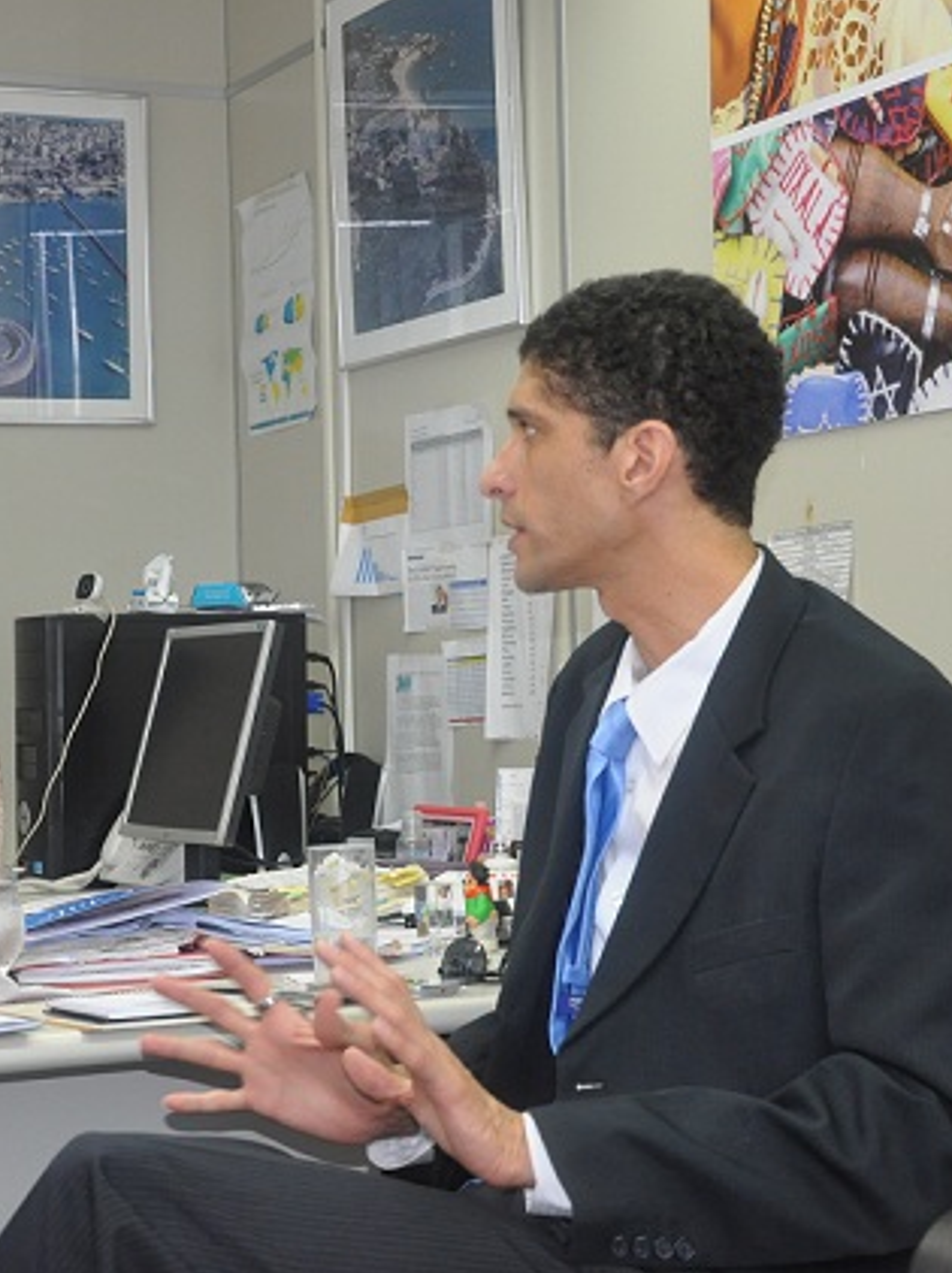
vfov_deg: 25.4
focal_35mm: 77
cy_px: 633
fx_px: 2818
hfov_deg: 19.1
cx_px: 254
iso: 1000
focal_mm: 35
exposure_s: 1/60
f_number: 4.5
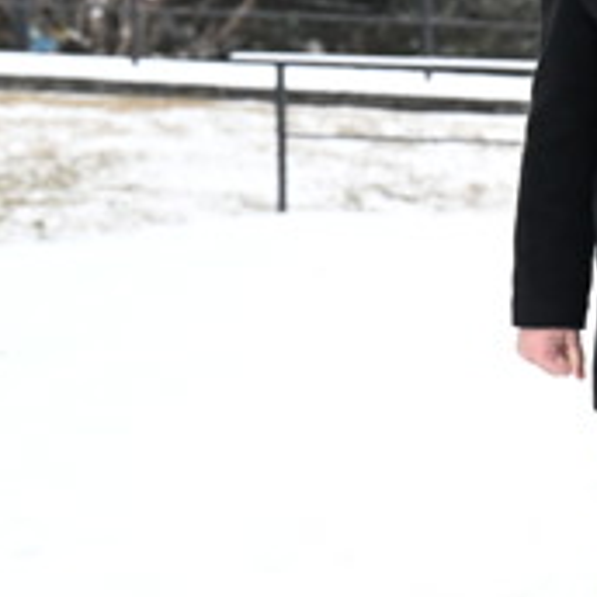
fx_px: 4937
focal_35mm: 253
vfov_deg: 6.9
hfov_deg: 6.7
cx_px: 1107
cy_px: 233
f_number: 5
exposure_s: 1/400
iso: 2000
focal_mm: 74
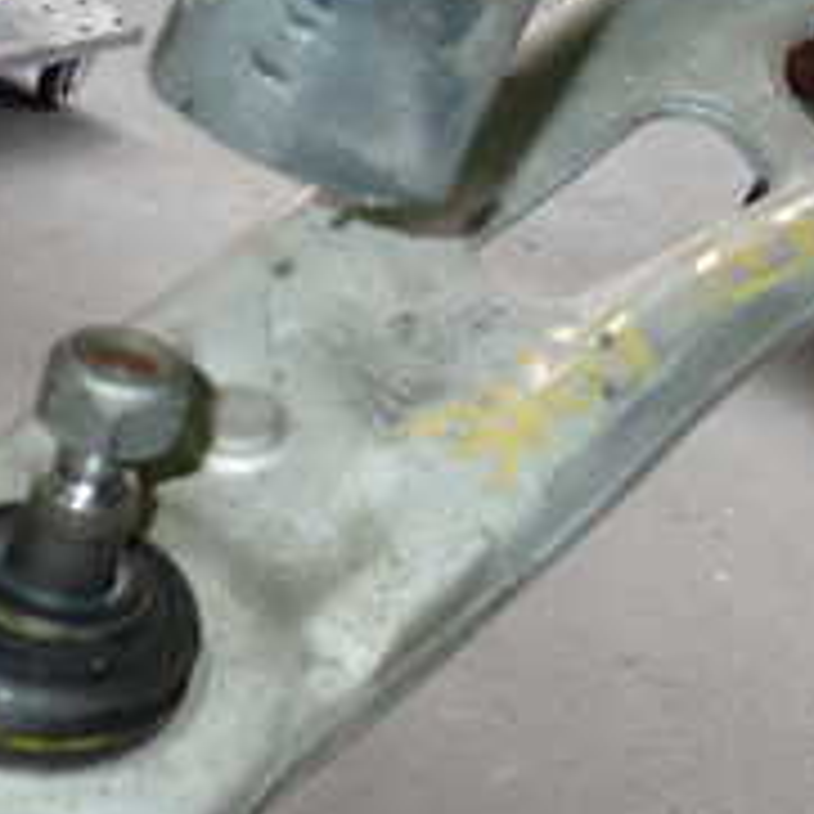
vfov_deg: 19.7
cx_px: 1003
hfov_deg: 18.6
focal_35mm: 88
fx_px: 2341
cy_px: 297
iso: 125
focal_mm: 5.4
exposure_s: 1/60
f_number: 2.3
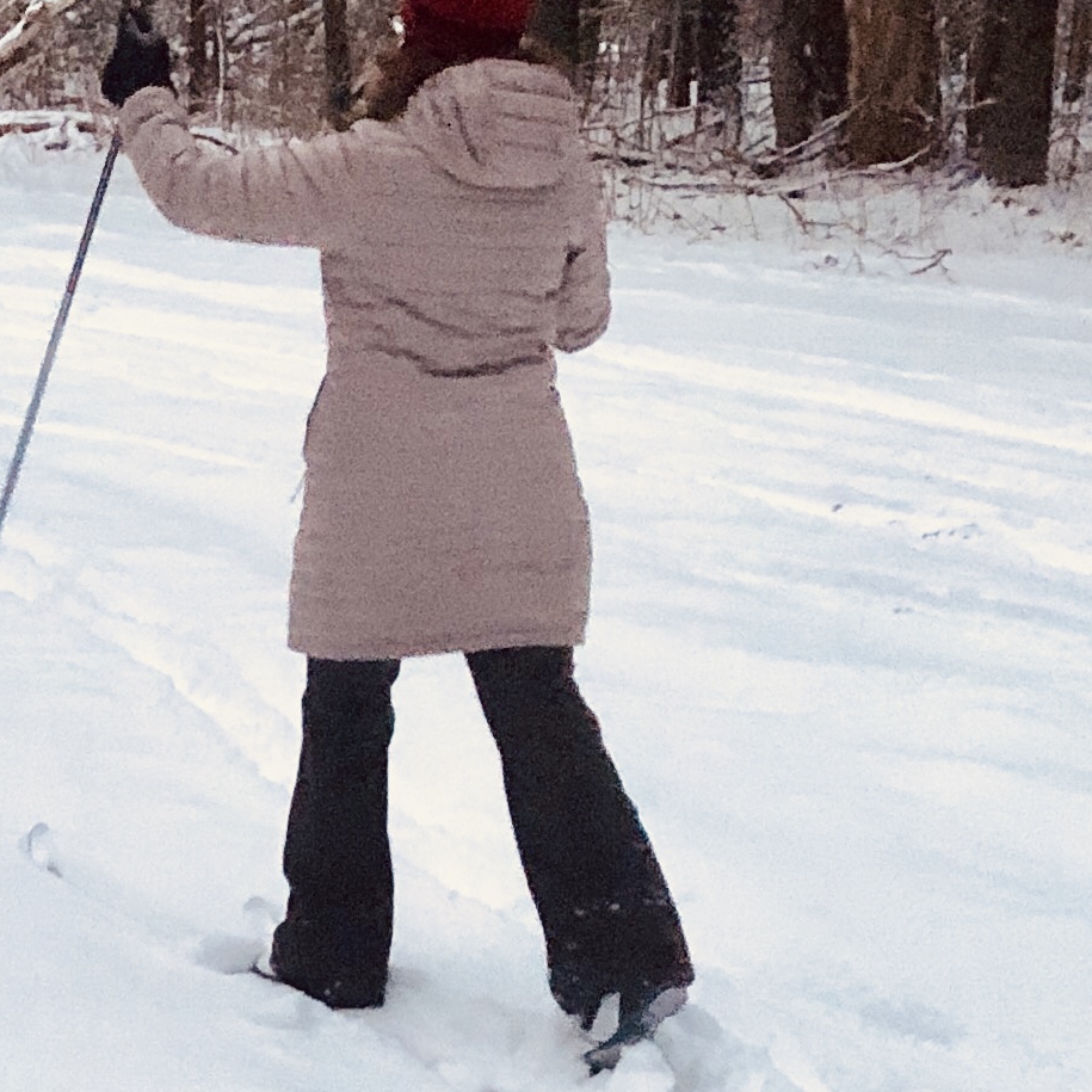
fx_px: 3890
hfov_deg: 14.4
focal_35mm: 109
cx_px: -740
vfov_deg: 15.5
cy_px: 1260
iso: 400
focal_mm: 3.99
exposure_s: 1/40
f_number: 1.8
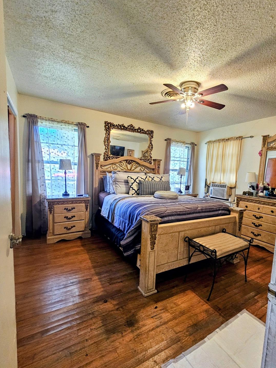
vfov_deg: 102.0
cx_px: 148
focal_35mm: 14
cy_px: 189
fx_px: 149
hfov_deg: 85.6
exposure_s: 1/40
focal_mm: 2.2
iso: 320
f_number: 2.2
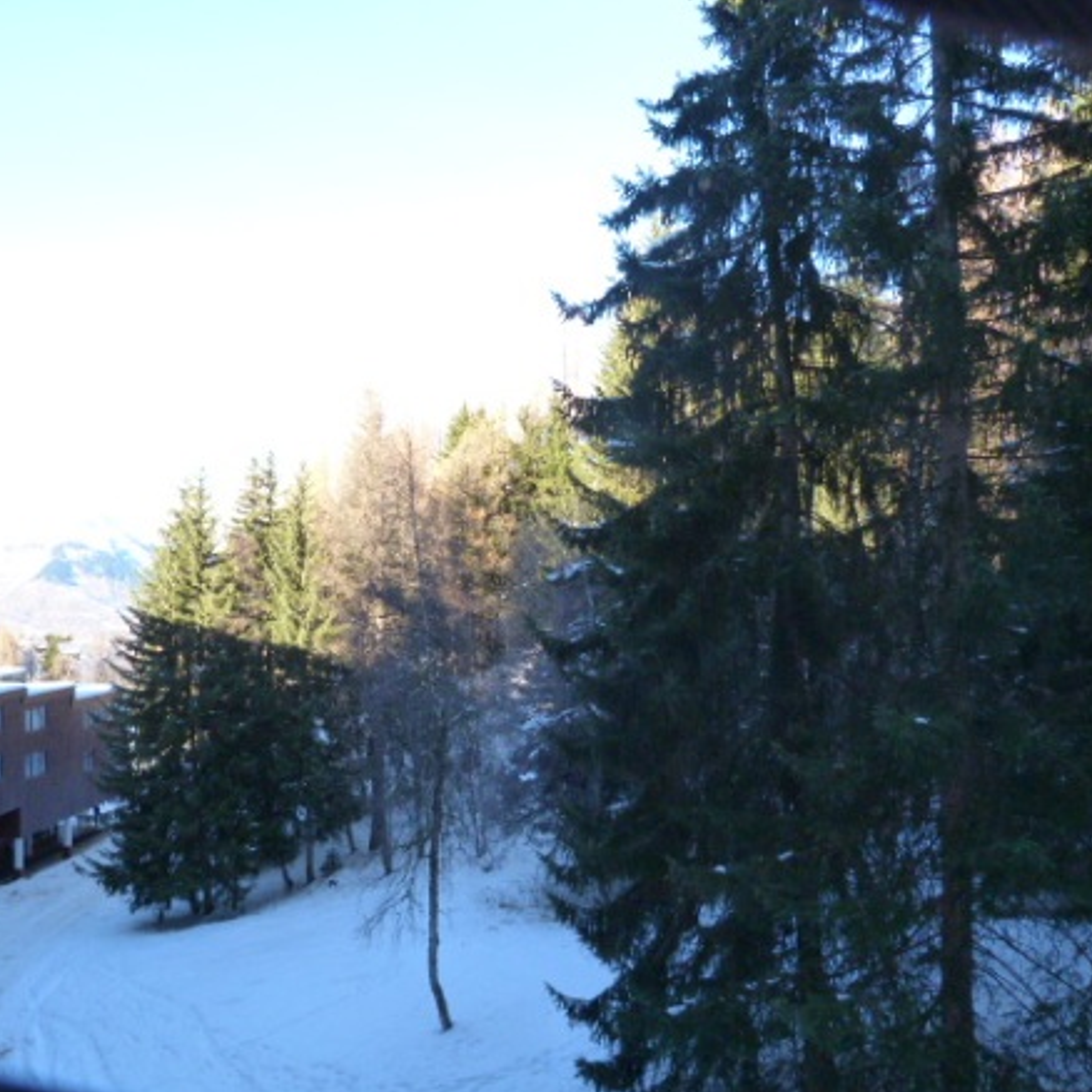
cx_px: 482
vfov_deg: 54.0
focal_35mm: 30
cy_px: 553
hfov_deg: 53.9
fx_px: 1071
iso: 250
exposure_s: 1/250
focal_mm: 4.5
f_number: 3.6
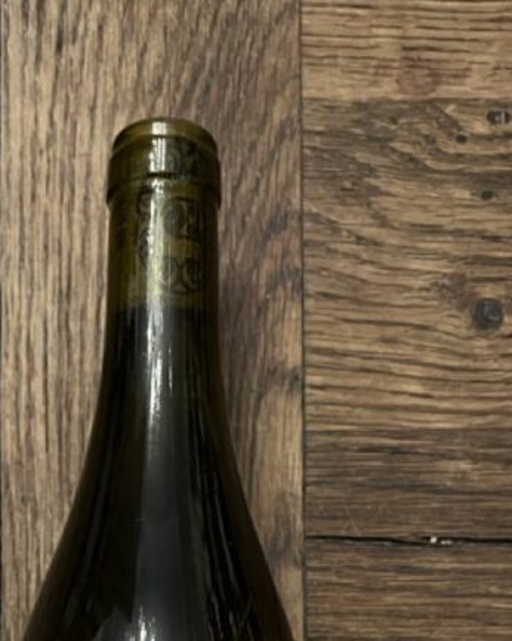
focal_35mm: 60
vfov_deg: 28.0
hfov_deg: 25.2
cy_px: 743
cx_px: 152
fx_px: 1137
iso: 320
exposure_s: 1/50
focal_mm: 5.1
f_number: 1.6
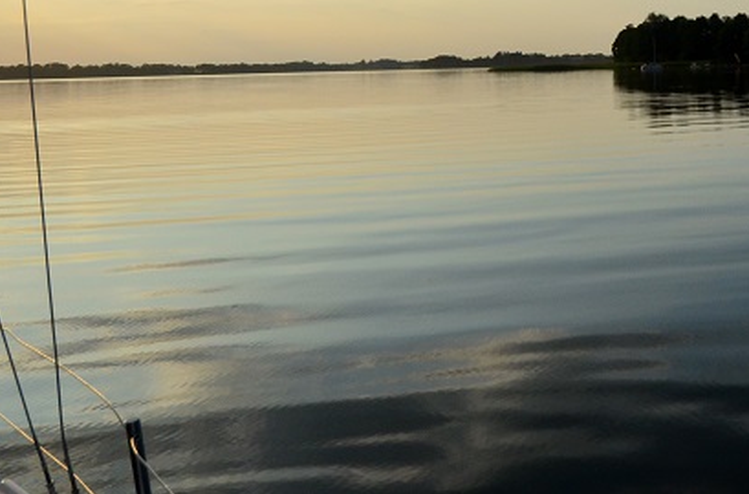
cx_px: 646
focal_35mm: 44
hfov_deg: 41.7
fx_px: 913
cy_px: 5
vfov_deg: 28.5
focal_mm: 12
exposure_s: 1/8000
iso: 500
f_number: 4
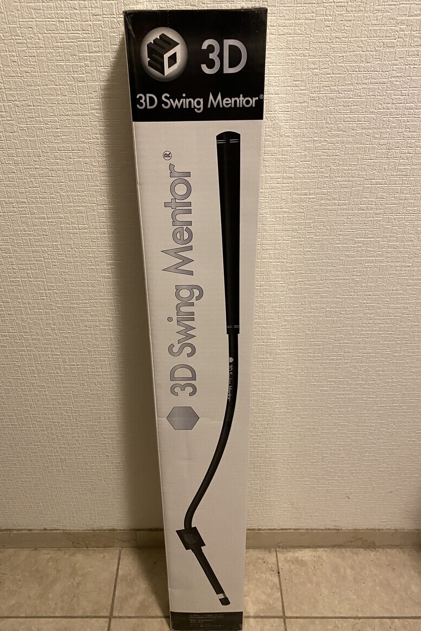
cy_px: 324
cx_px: 200
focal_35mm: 28
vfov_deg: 65.5
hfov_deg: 46.4
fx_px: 491
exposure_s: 1/50
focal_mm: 4.25
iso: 400
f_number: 1.8
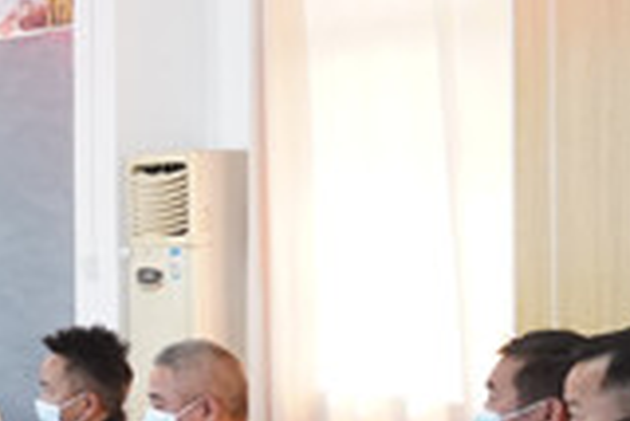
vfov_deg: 9.2
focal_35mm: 150
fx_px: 2627
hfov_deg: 11.2
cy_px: 214
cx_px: -921
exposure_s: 1/80
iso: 2000
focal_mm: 20
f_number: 6.3
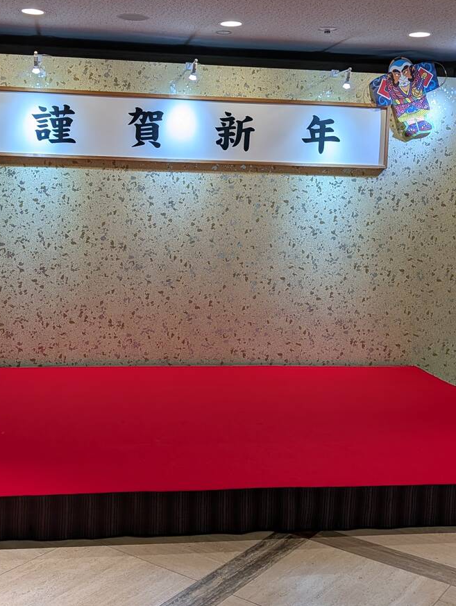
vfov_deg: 42.8
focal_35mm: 44
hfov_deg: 32.8
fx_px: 771
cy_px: 258
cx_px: 175
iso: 65
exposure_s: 1/120
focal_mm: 6.9
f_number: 1.68
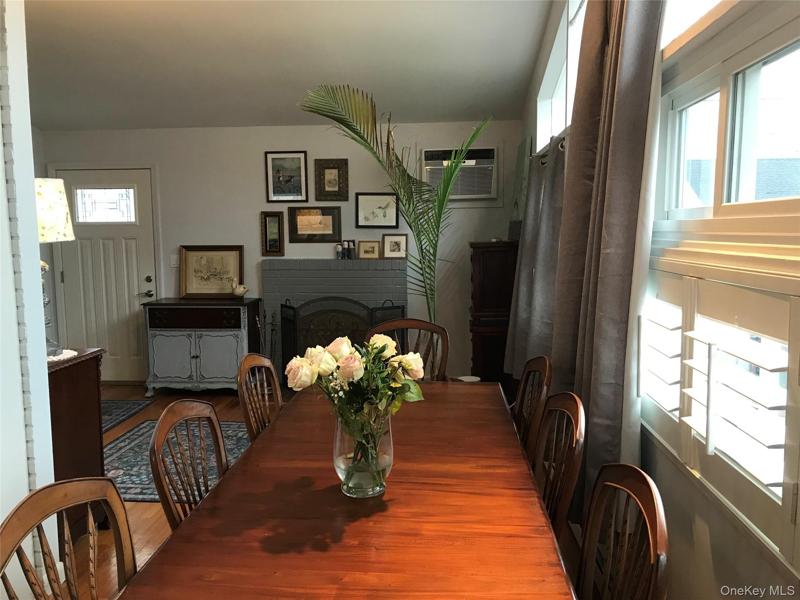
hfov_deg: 63.4
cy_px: 300
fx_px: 647
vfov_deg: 49.7
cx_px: 400
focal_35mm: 28
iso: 40
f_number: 1.8
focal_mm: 3.99
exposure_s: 1/20
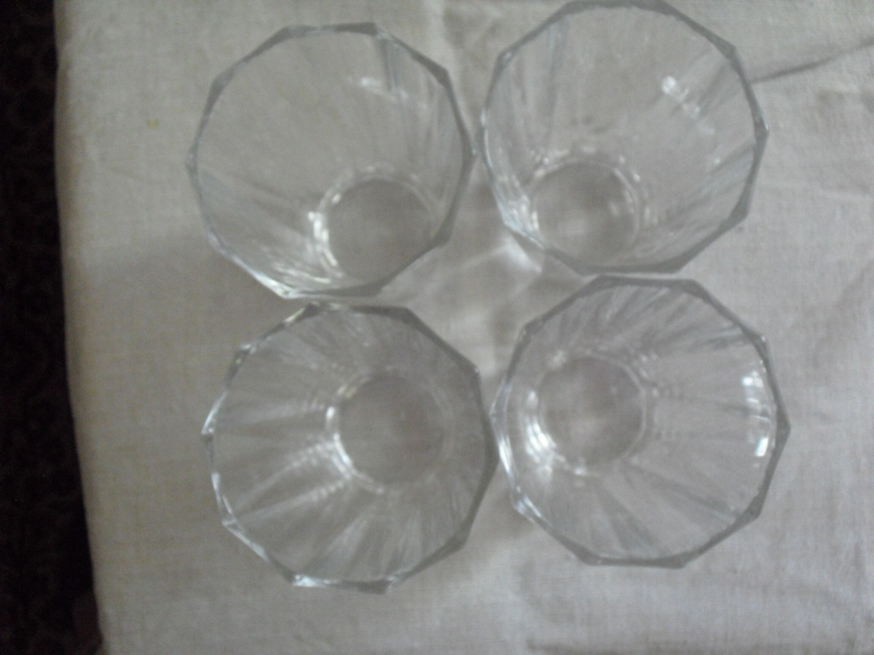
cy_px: 328
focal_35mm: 36
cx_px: 437
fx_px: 909
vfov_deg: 39.7
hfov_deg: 51.4
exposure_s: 1/40
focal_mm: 6.3
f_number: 3.1
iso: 800
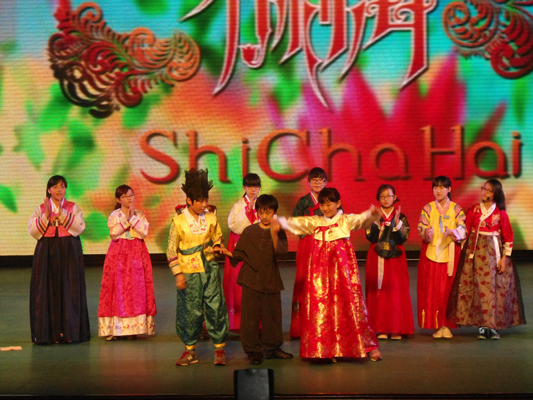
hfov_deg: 22.3
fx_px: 1355
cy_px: 200
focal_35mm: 88
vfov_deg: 16.8
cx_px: 266
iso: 400
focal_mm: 15.7
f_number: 5.2
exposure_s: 1/60
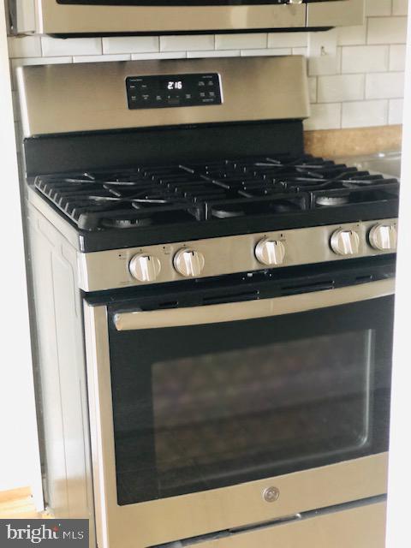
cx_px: 206
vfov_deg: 33.8
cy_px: 274
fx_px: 902
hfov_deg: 25.7
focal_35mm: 57
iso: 400
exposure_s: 1/30
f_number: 2.8
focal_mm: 6.6
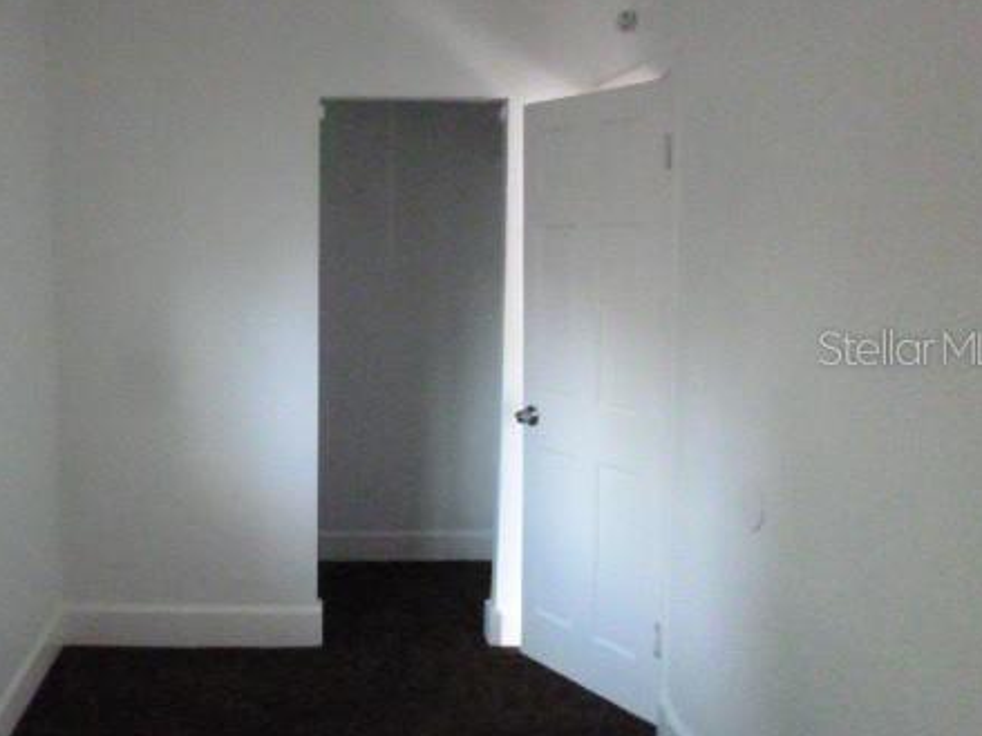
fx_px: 993
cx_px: 313
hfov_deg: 51.5
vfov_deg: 40.7
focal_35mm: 35
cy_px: 347
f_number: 2.5
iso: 1600
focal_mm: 4.3
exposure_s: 1/200
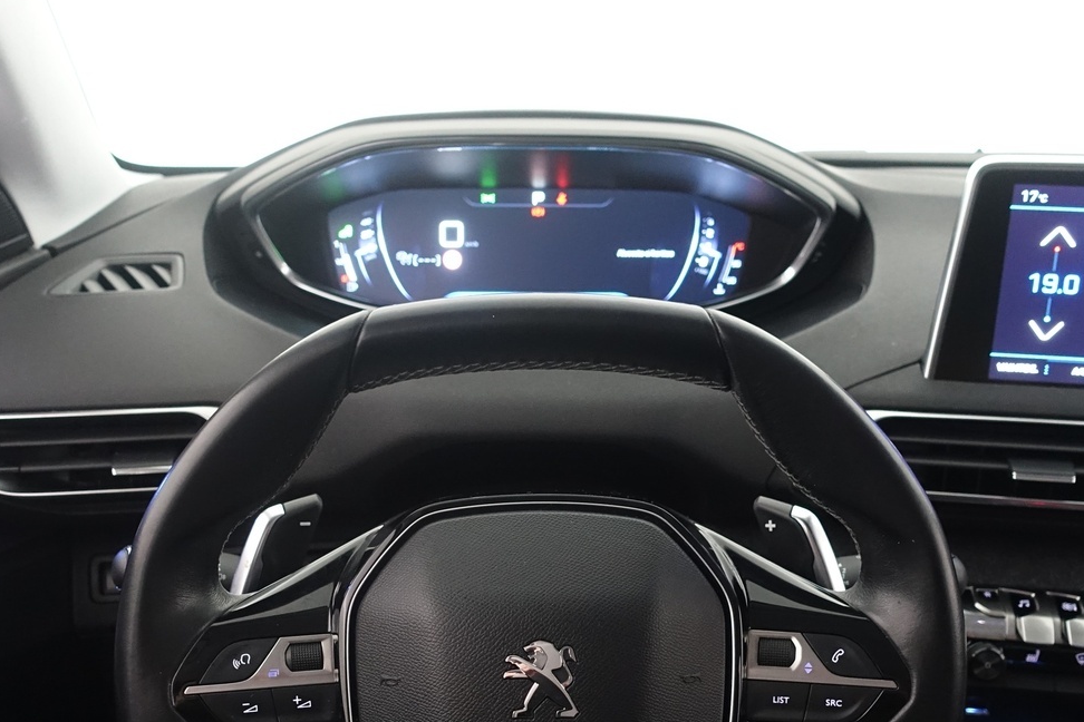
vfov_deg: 32.6
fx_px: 1204
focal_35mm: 40
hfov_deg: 48.5
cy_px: 567
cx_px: 535
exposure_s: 1/25
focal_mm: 8.8
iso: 1000
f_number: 2.5
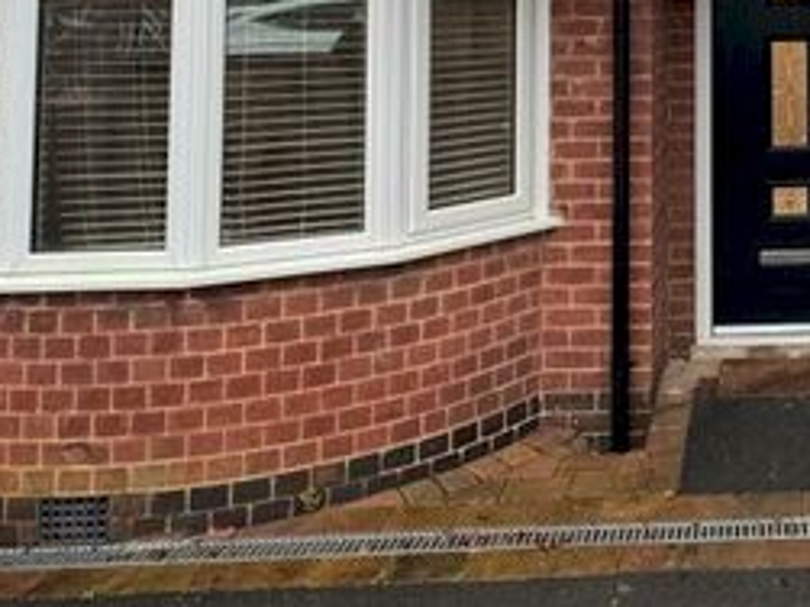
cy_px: -60
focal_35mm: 39
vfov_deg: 32.4
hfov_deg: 41.8
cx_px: 804
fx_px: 912
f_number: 2.2
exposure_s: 1/99
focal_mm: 2.22
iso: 250
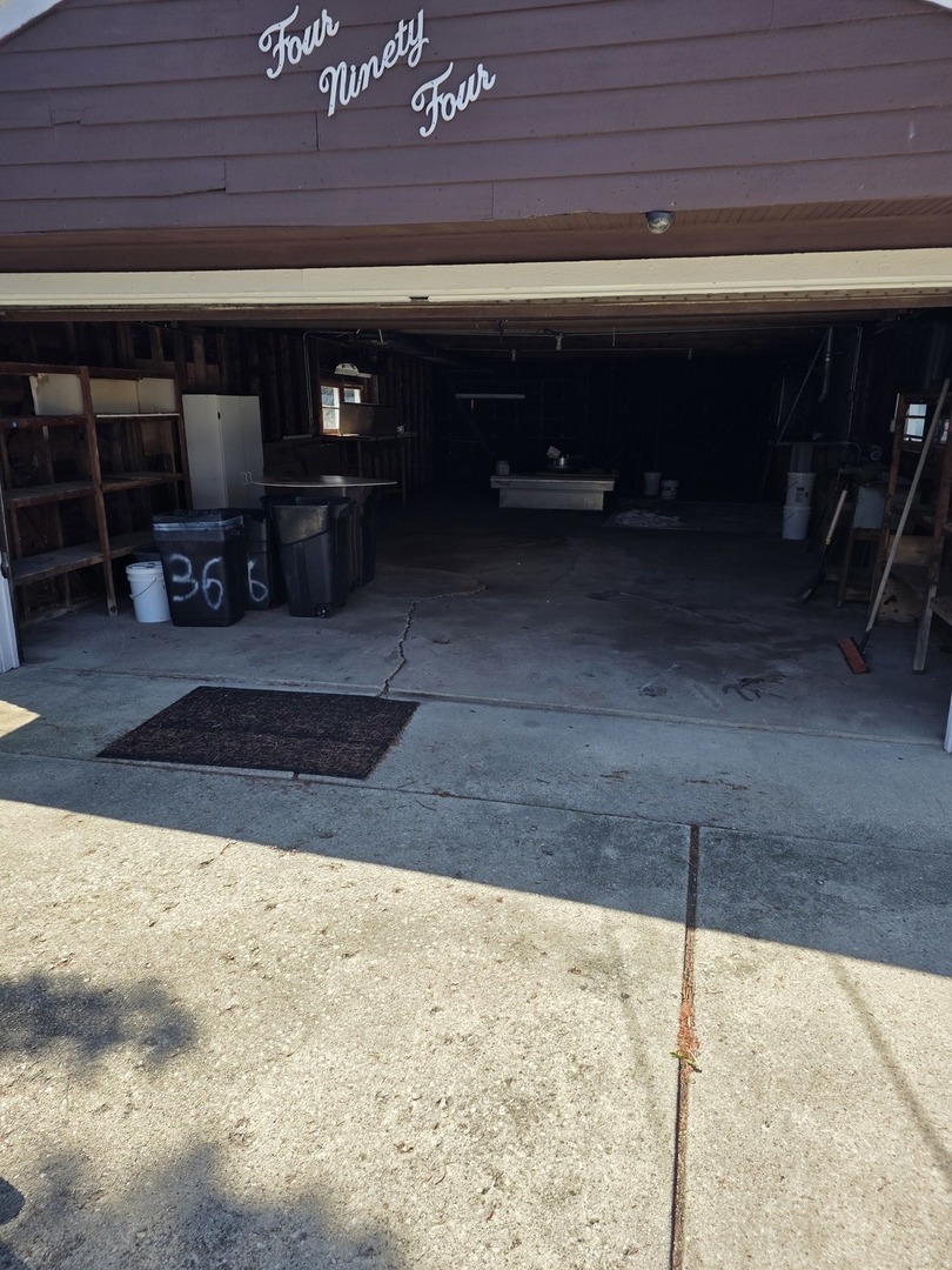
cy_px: 635
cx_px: 476
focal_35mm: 23
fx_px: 843
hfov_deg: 58.9
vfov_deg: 73.9
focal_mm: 6.25
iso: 80
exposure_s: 1/2010
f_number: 1.7
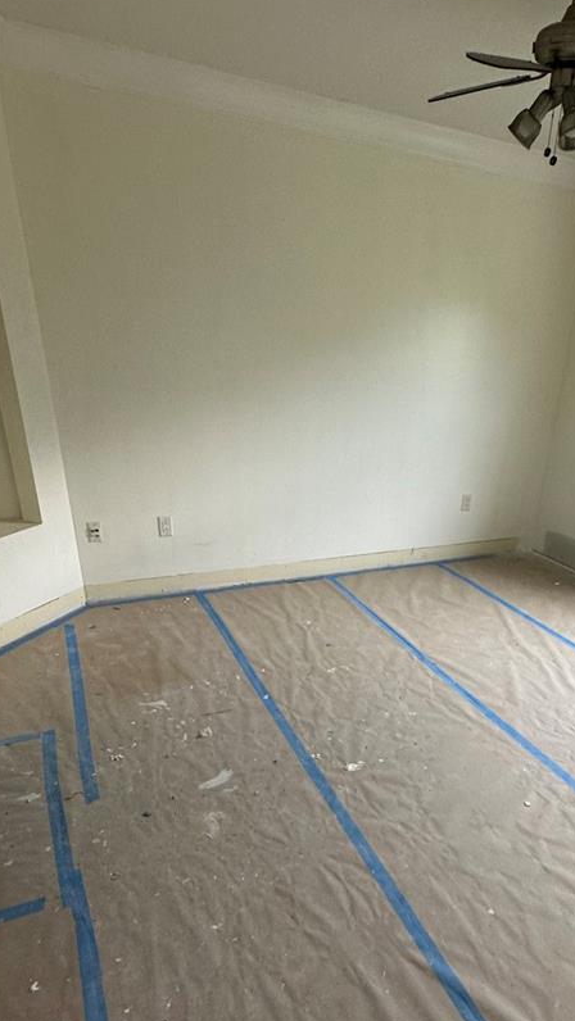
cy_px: 648
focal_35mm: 23
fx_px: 623
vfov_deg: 77.1
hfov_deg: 48.8
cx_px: 380
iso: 125
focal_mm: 2.22
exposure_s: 1/120
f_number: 2.2
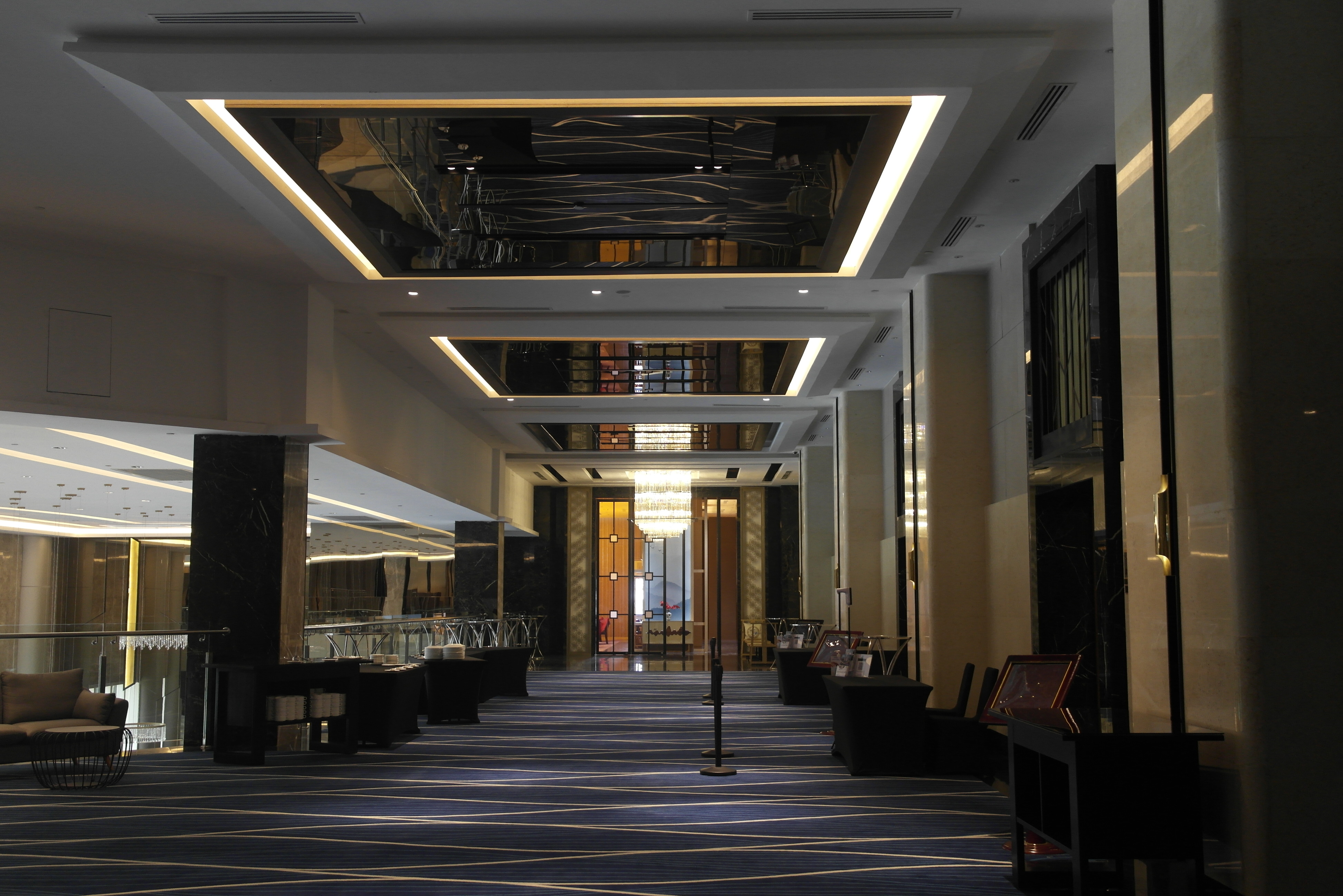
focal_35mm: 36
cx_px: 672
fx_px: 1343
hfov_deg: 53.1
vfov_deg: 36.9
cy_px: 448
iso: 400
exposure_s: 1/25
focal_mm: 24
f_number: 4
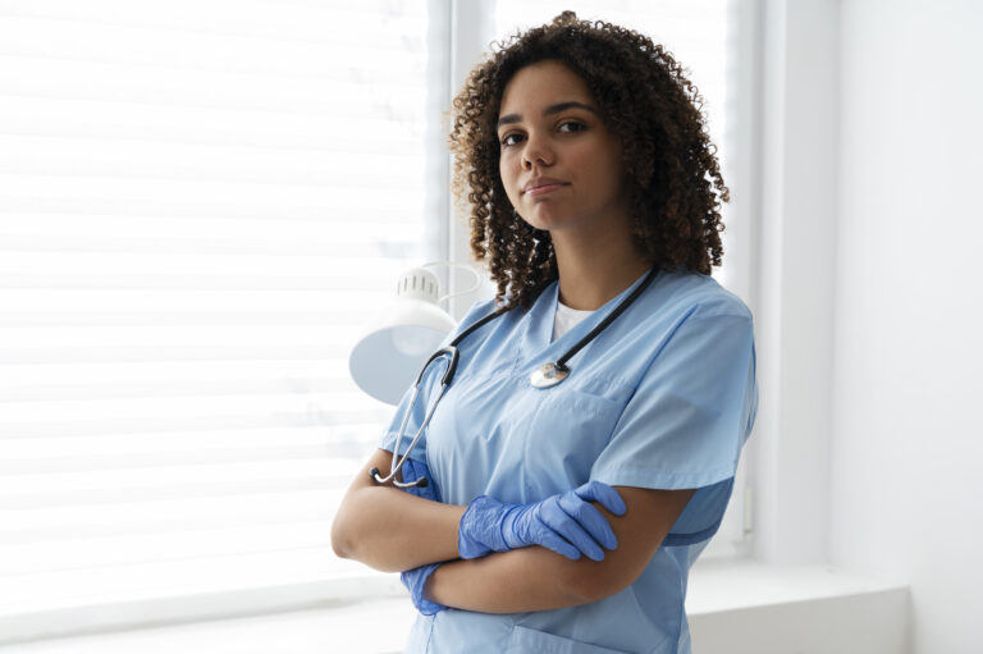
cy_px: 327
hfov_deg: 31.9
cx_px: 492
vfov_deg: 21.5
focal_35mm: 63
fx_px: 1719
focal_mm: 63
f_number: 5
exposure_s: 1/320
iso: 320
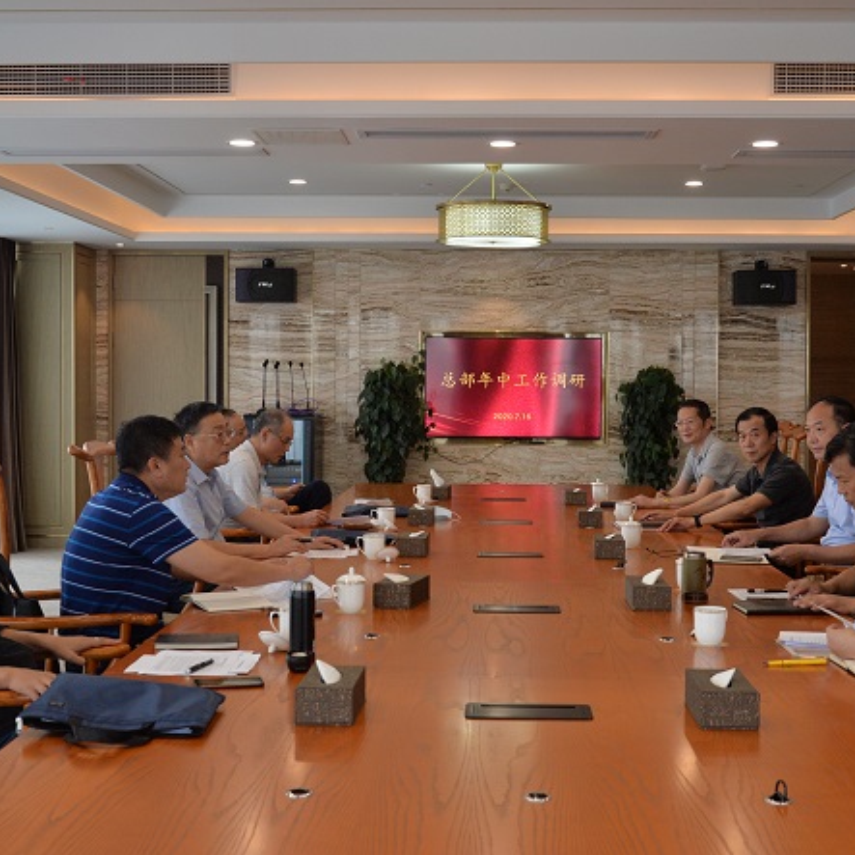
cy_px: 441
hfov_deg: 33.4
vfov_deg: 33.4
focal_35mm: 51
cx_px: 444
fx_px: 1425
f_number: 5.6
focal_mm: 38
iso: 1250
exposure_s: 1/200
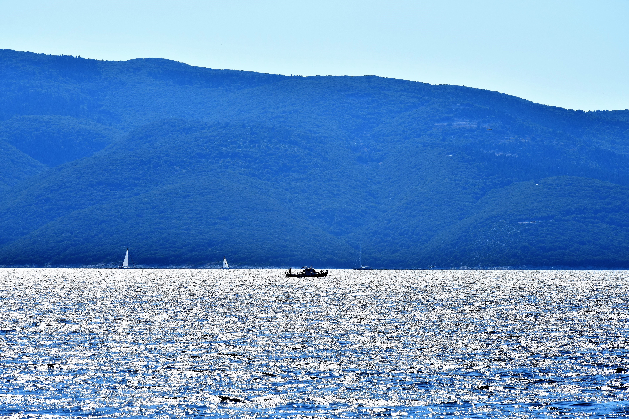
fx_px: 2752
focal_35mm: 158
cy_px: 210
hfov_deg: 13.0
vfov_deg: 8.7
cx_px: 314
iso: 200
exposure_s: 1/500
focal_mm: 105
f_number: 11
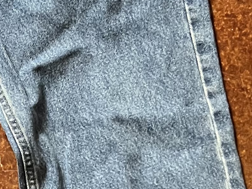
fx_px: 968
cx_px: -24
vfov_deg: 11.1
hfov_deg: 14.5
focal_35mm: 133
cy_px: 177
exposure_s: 1/60
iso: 500
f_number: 1.6
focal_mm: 5.1
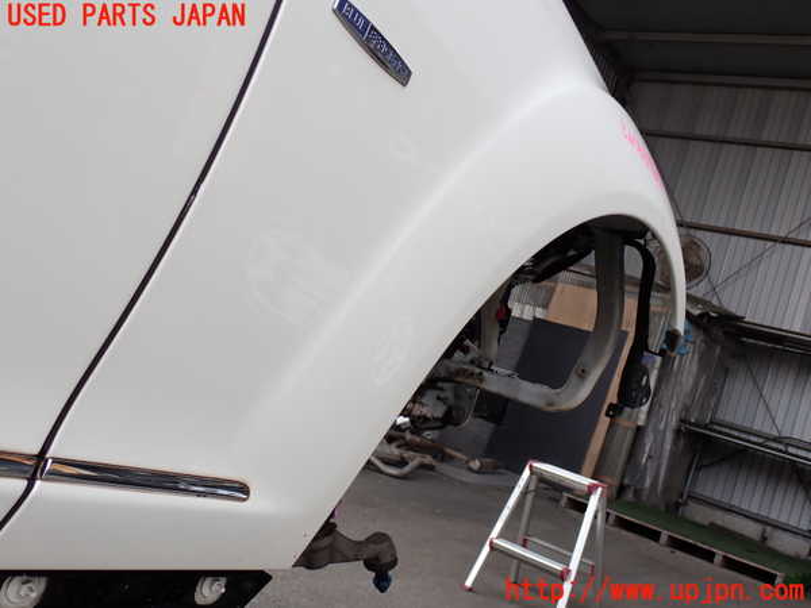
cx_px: 406
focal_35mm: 38
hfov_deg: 49.0
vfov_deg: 37.7
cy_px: 304
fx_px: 890
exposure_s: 1/160
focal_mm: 6.83
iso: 100
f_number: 3.5
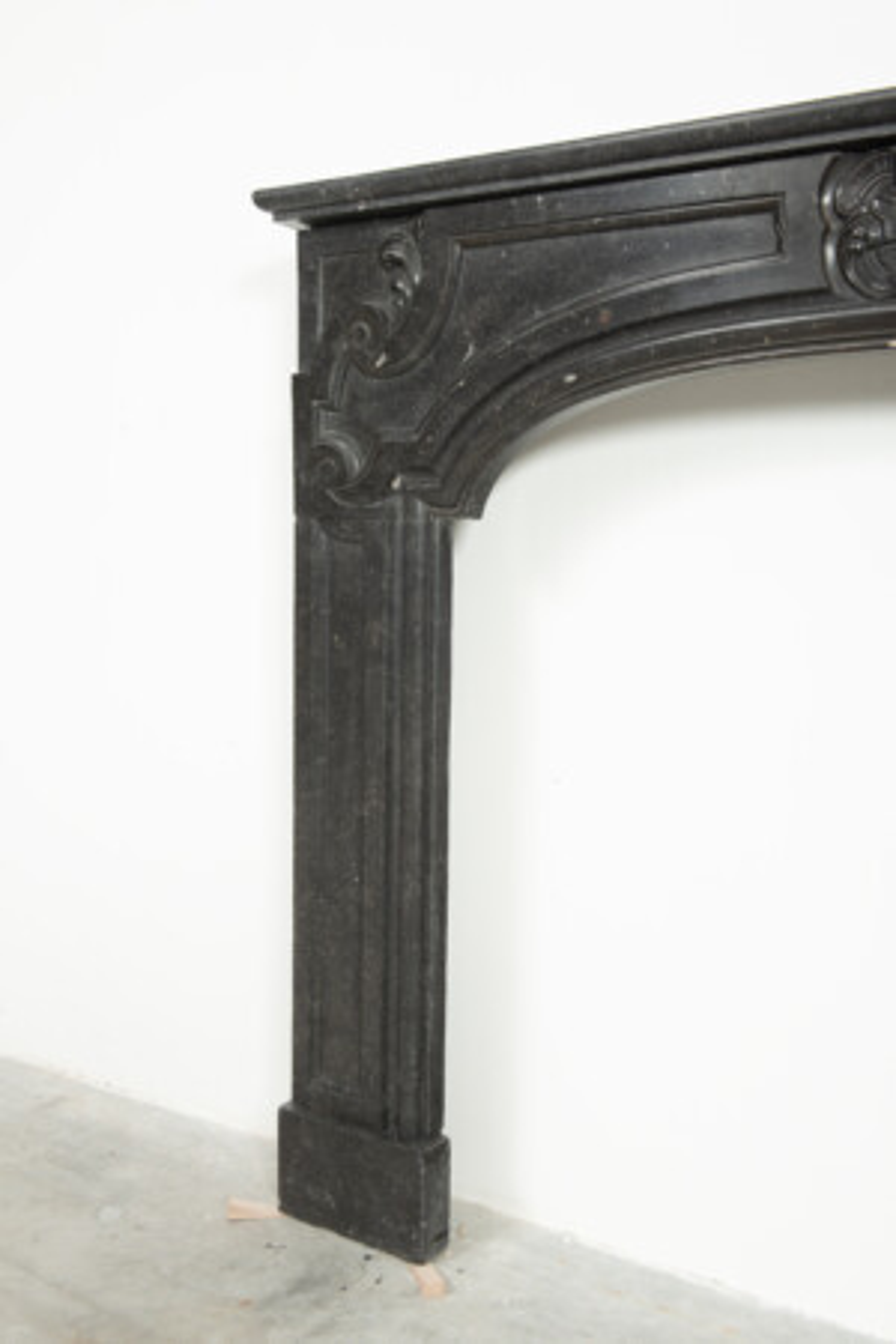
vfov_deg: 53.1
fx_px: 1344
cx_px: 448
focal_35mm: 36
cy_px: 672
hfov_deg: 36.9
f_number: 10
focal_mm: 36
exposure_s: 1/200
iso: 250
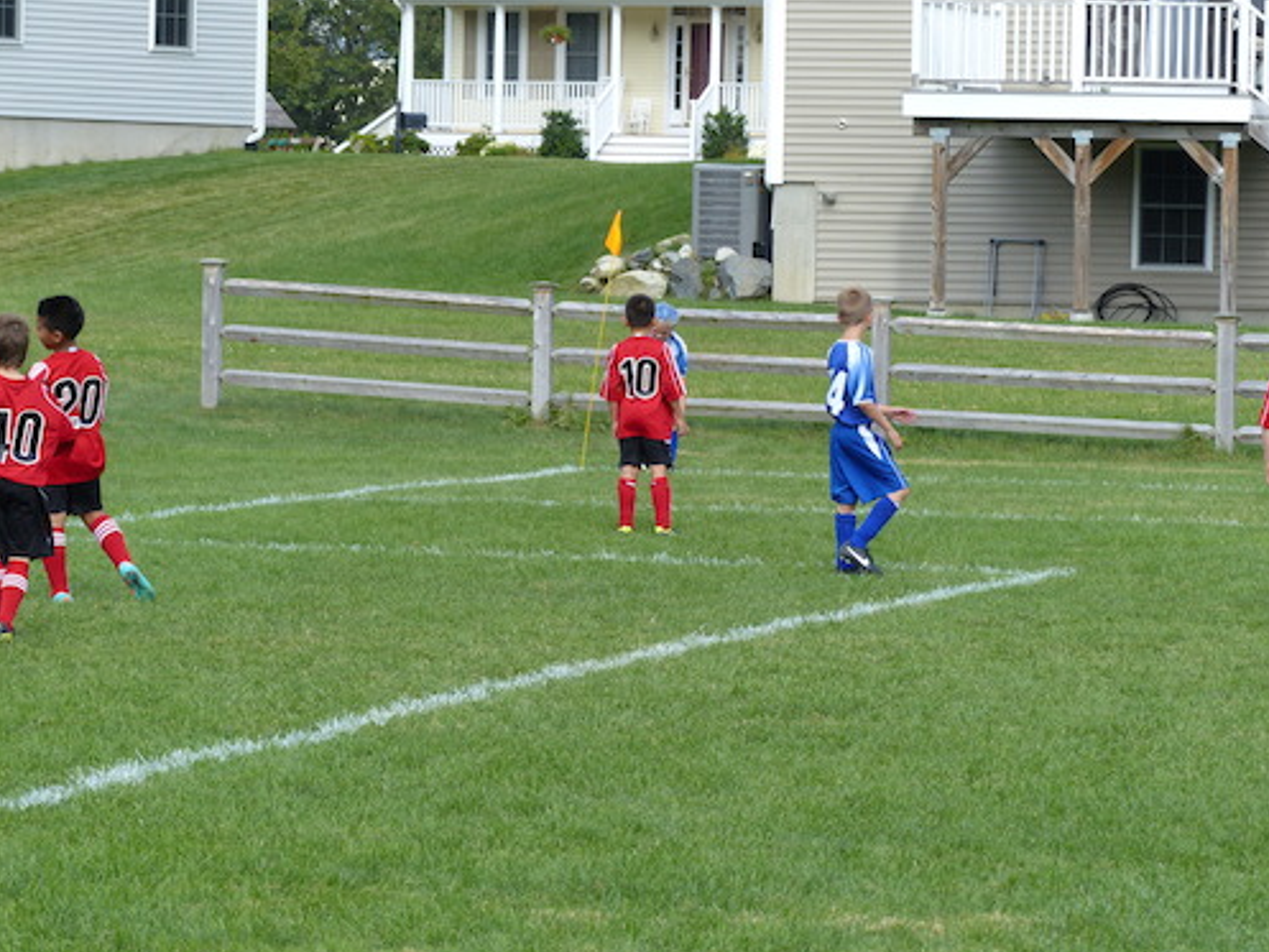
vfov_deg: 7.7
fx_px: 7114
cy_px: 500
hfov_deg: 10.2
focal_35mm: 194
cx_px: 612
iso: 100
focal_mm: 32.5
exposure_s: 1/400
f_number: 4
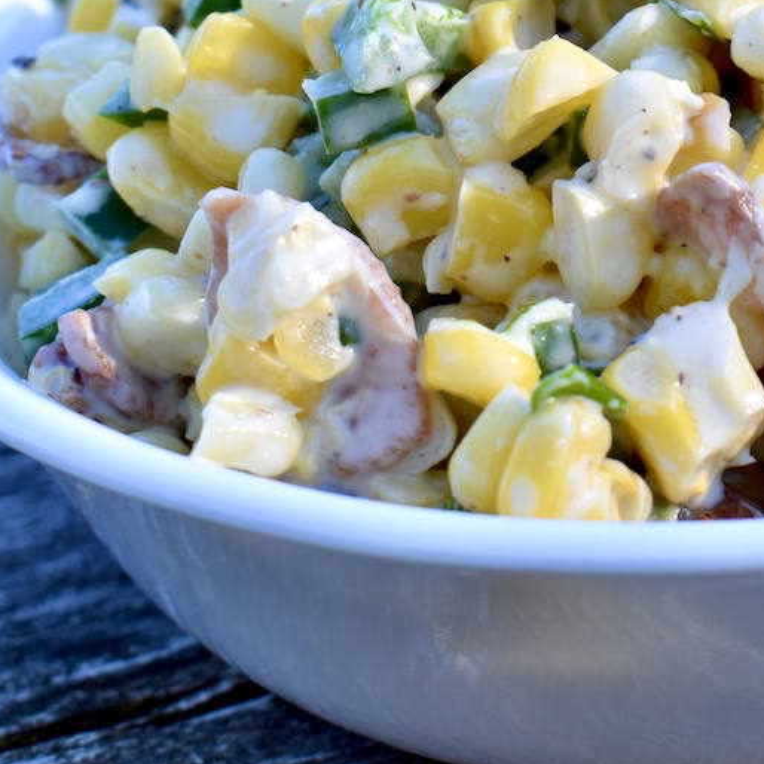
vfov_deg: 15.6
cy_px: 143
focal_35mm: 111
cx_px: 654
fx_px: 2773
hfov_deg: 15.5
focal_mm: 35
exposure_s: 1/160
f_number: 8
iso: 400
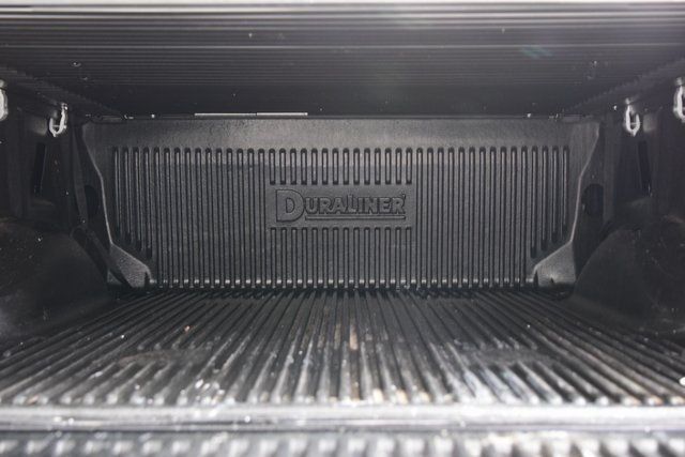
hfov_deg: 38.9
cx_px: 342
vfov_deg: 26.5
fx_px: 971
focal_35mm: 51
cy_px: 228
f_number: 2.8
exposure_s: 1/8
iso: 1600
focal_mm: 34
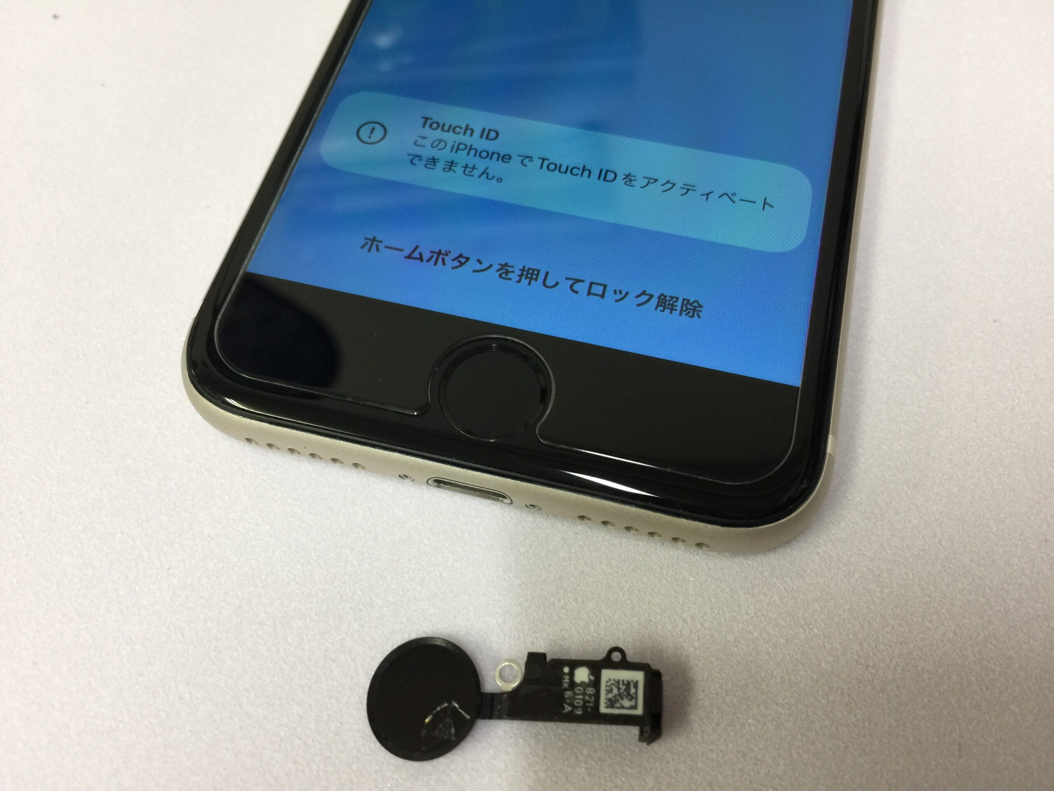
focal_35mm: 29
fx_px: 883
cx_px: 527
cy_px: 396
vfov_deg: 48.2
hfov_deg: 61.7
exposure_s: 1/33
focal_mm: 4.15
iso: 50
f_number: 2.2
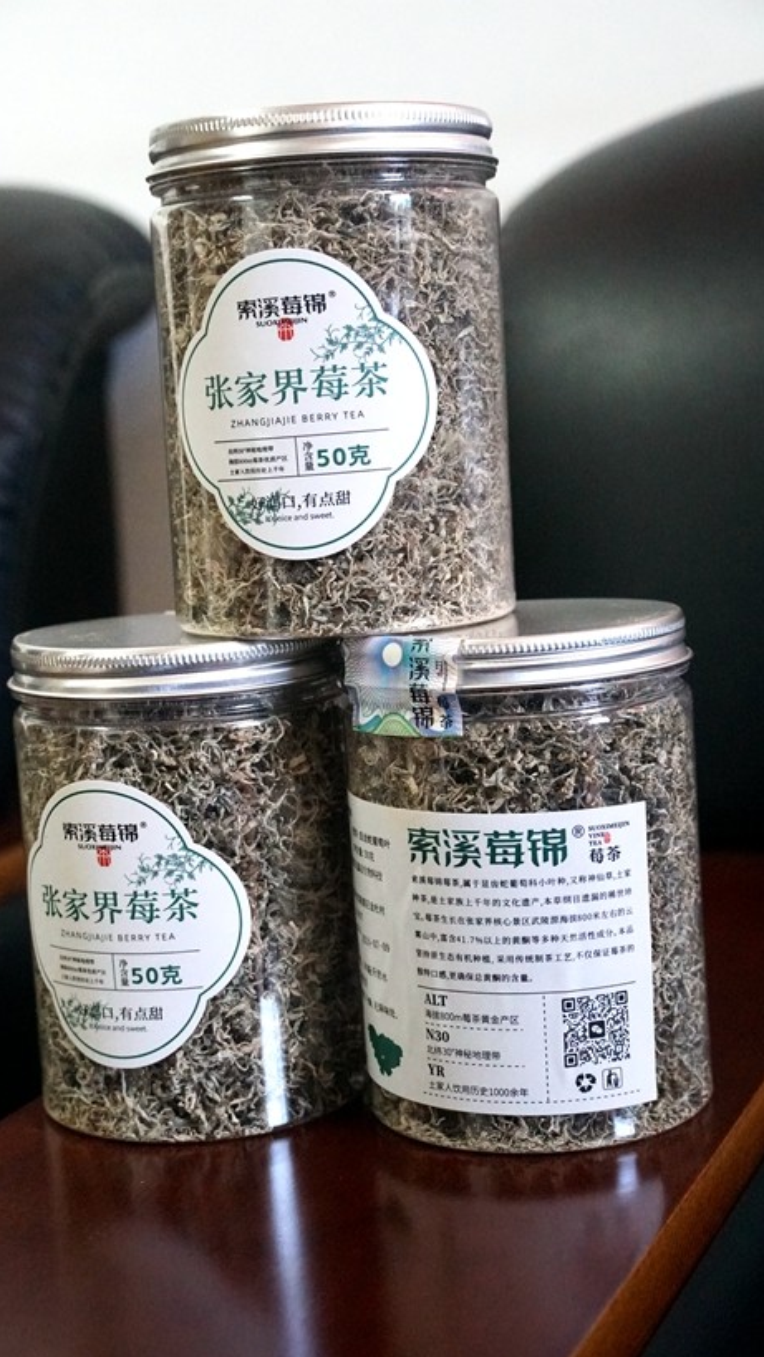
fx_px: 2107
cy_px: 682
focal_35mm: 59
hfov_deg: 20.6
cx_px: 371
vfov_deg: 35.7
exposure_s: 1/125
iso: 6400
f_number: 4.5
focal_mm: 37
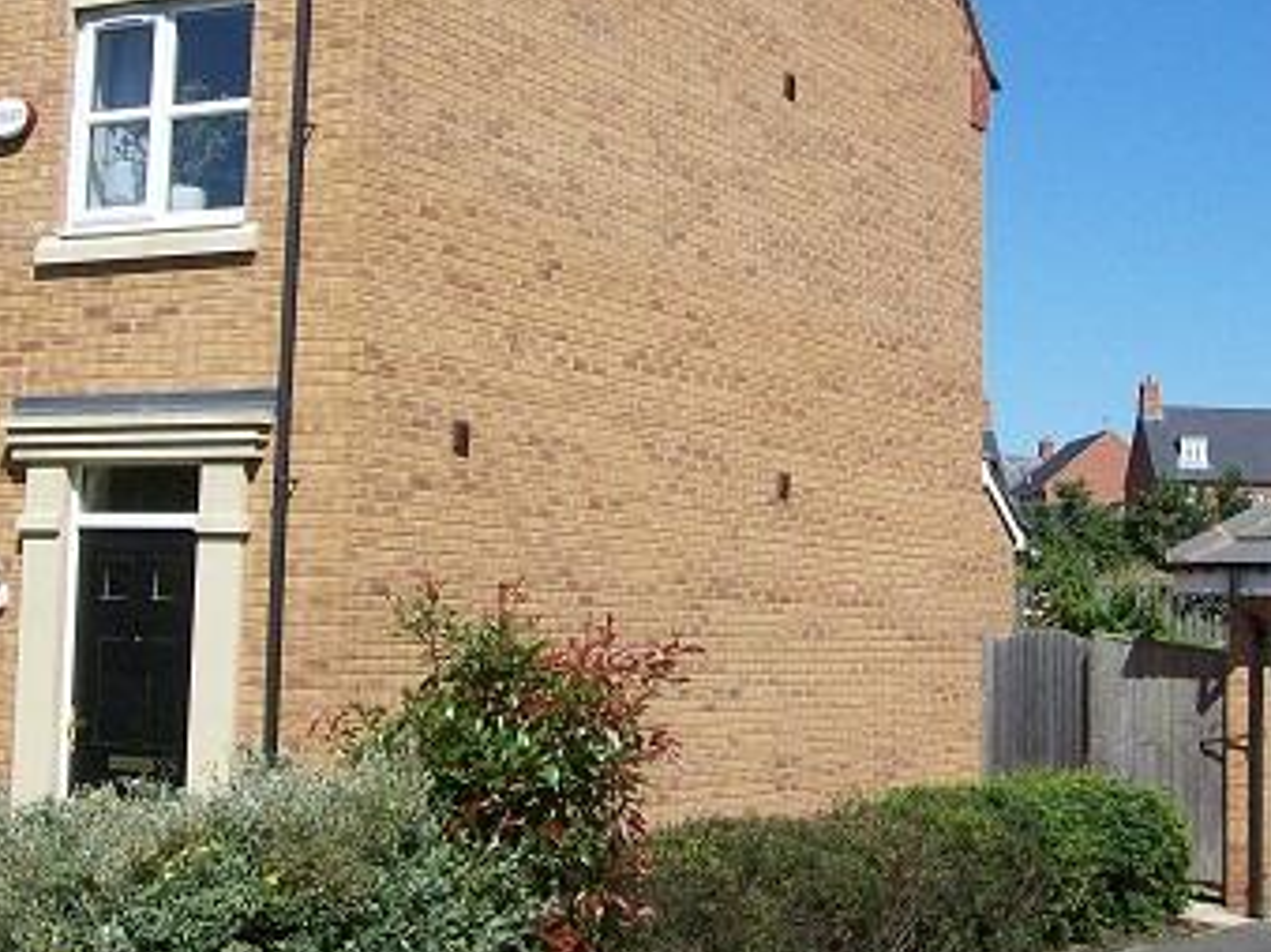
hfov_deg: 28.6
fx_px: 2496
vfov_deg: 21.4
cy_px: 221
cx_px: 622
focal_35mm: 68
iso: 80
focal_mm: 6
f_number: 4.8
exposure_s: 1/747
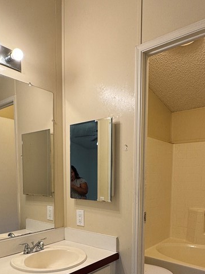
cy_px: 199
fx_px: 237
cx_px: 98
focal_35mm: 30
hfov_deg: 46.7
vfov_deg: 57.5
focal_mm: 2.22
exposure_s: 1/120
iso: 125
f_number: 2.2
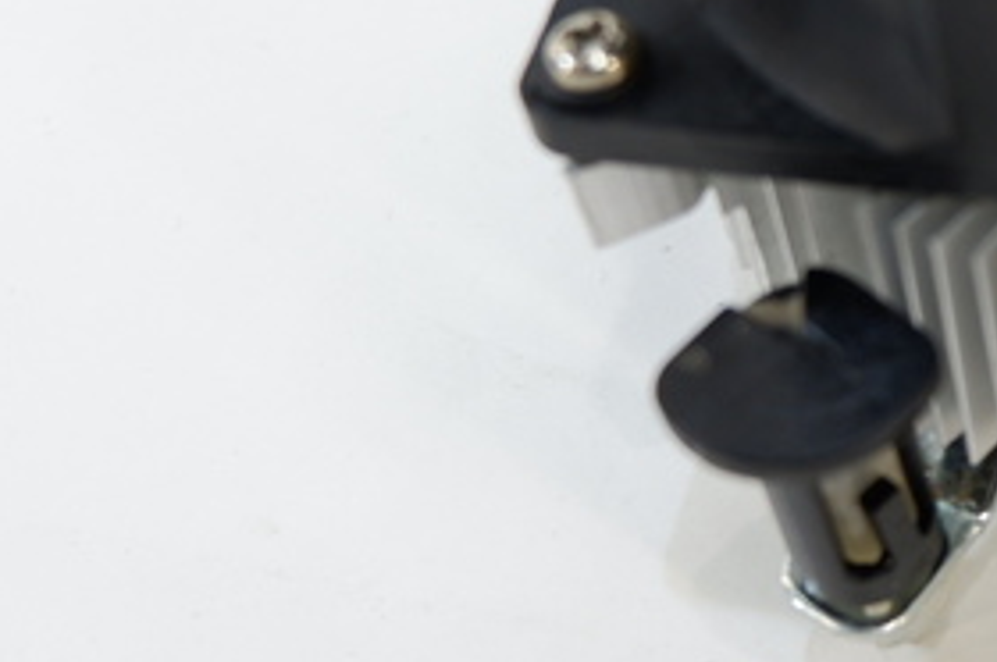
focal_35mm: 84
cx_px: 1264
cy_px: 180
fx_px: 2324
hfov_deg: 22.0
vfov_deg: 16.2
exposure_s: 1/90
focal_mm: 15.2
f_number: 3.5
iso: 200
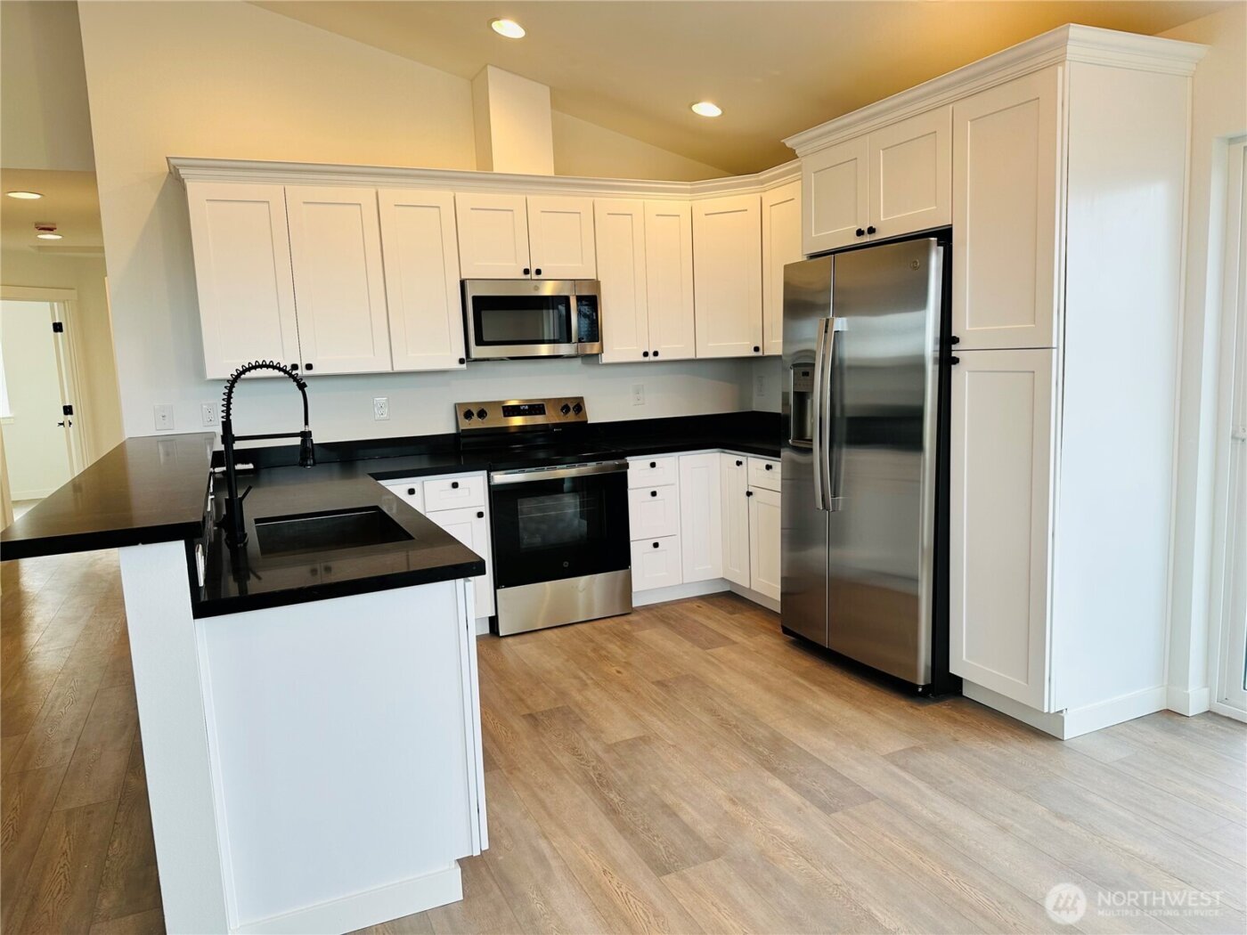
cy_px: 468
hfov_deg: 71.6
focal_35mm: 24
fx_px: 865
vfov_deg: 56.8
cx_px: 624
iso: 64
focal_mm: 6.86
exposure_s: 1/129
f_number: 1.78
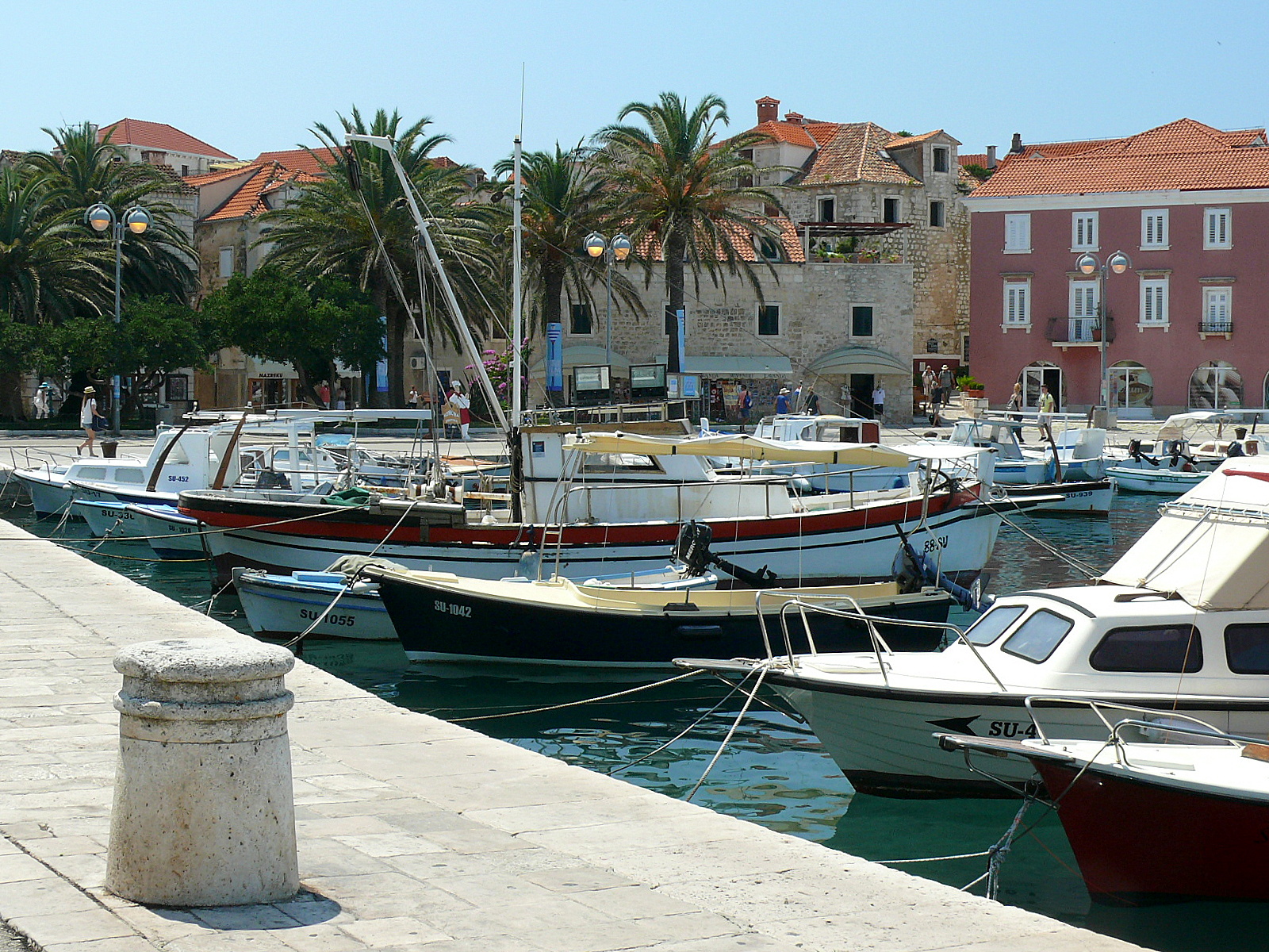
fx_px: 2053
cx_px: 634
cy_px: 476
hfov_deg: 34.3
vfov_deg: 26.1
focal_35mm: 56
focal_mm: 9.7
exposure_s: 1/200
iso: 100
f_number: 5.6
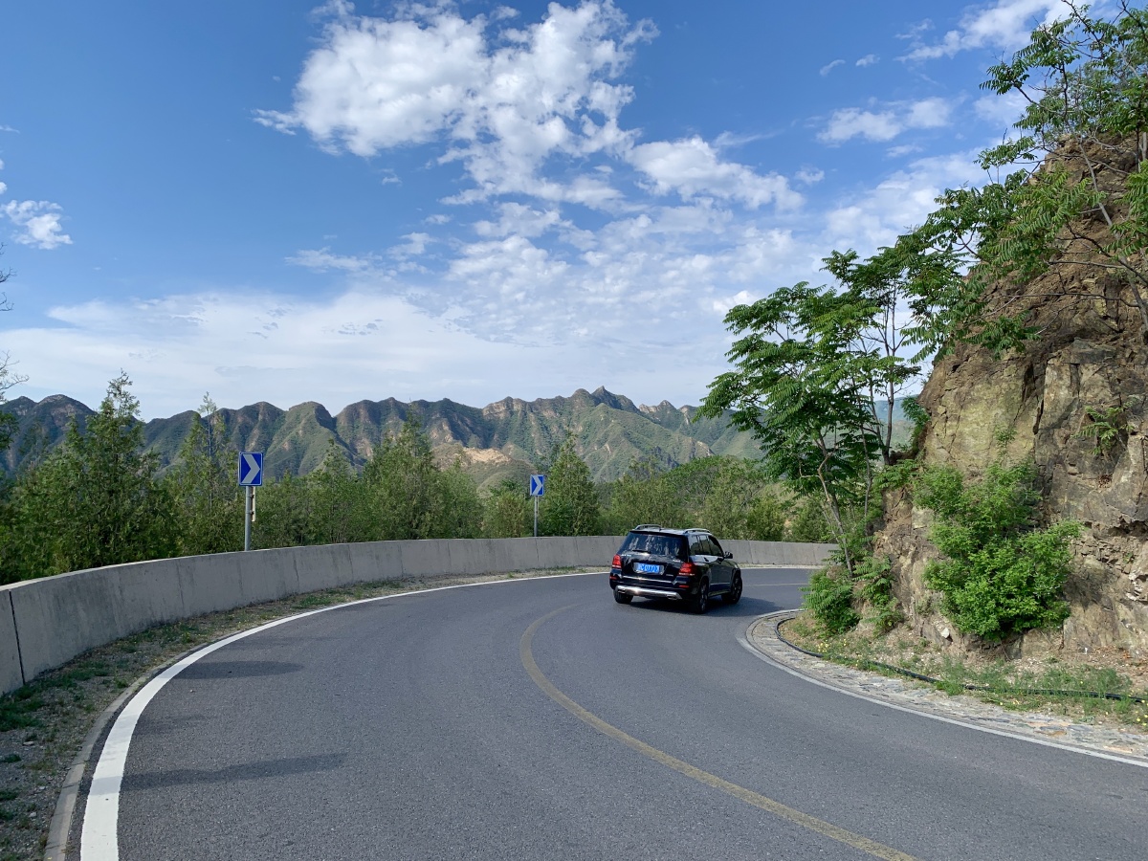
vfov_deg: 53.1
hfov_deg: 67.3
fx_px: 862
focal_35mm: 26
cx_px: 574
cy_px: 430
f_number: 1.8
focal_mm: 4.25
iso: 25
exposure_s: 1/2309
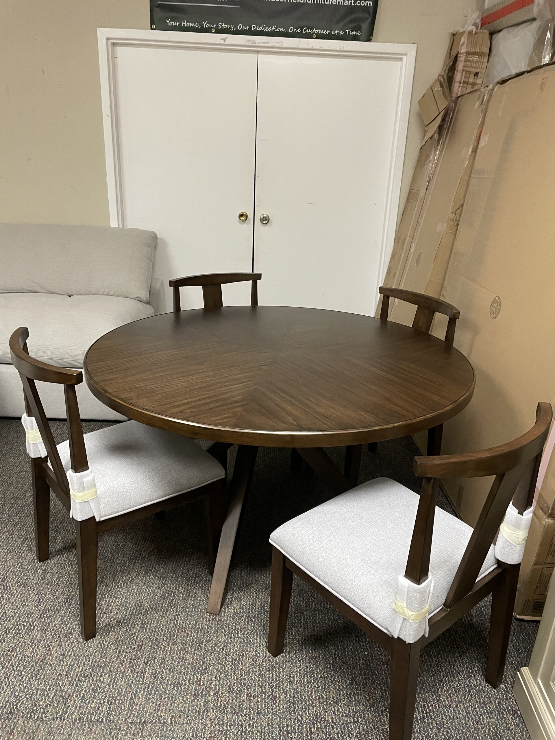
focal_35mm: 26
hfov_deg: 53.1
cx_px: 278
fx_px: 556
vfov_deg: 67.3
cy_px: 370
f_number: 1.6
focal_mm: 4.2
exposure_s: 1/60
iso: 400
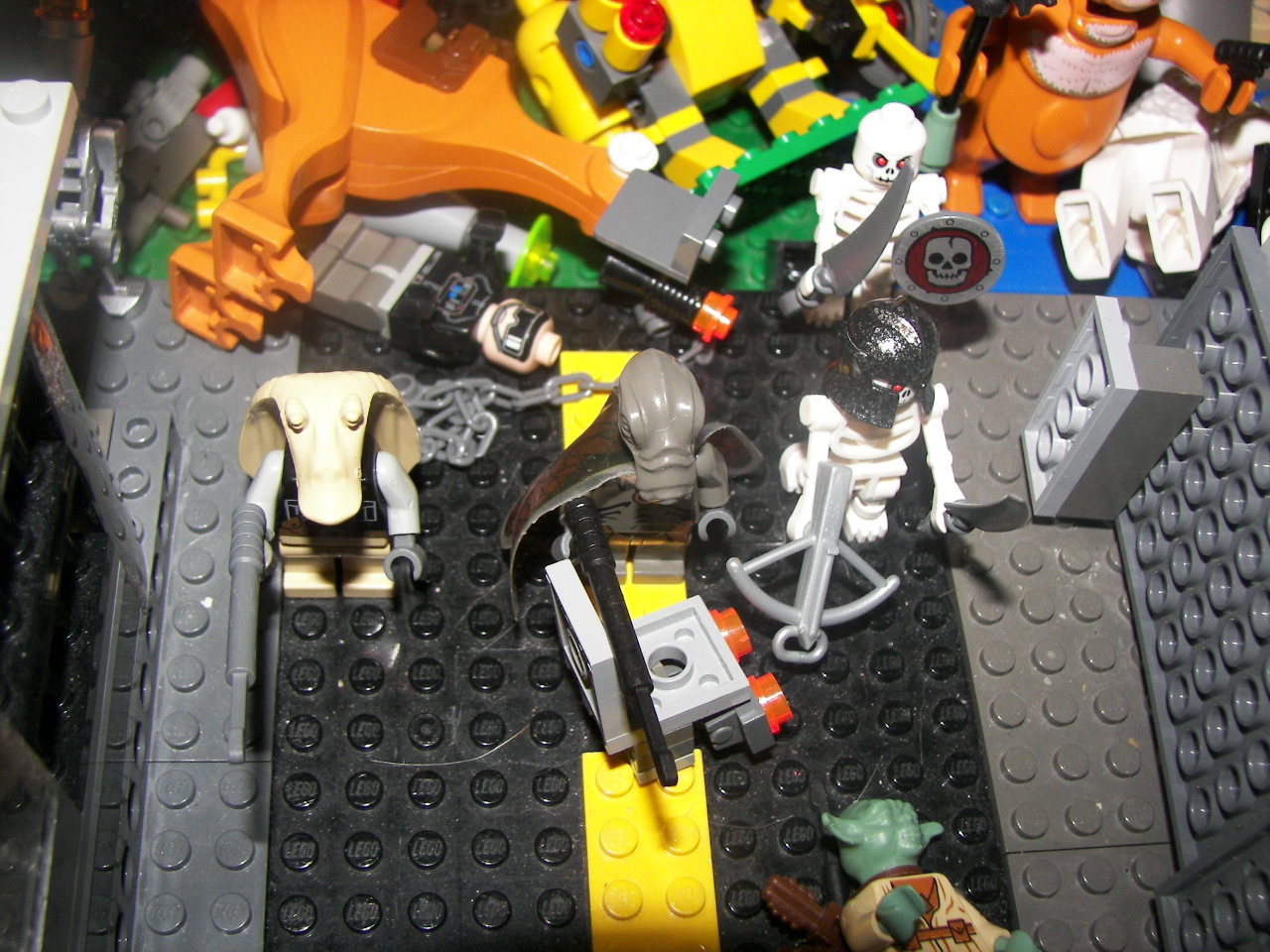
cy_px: 476
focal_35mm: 36
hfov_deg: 51.4
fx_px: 1321
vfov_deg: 39.7
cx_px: 635
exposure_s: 1/30
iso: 100
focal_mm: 6
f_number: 2.8
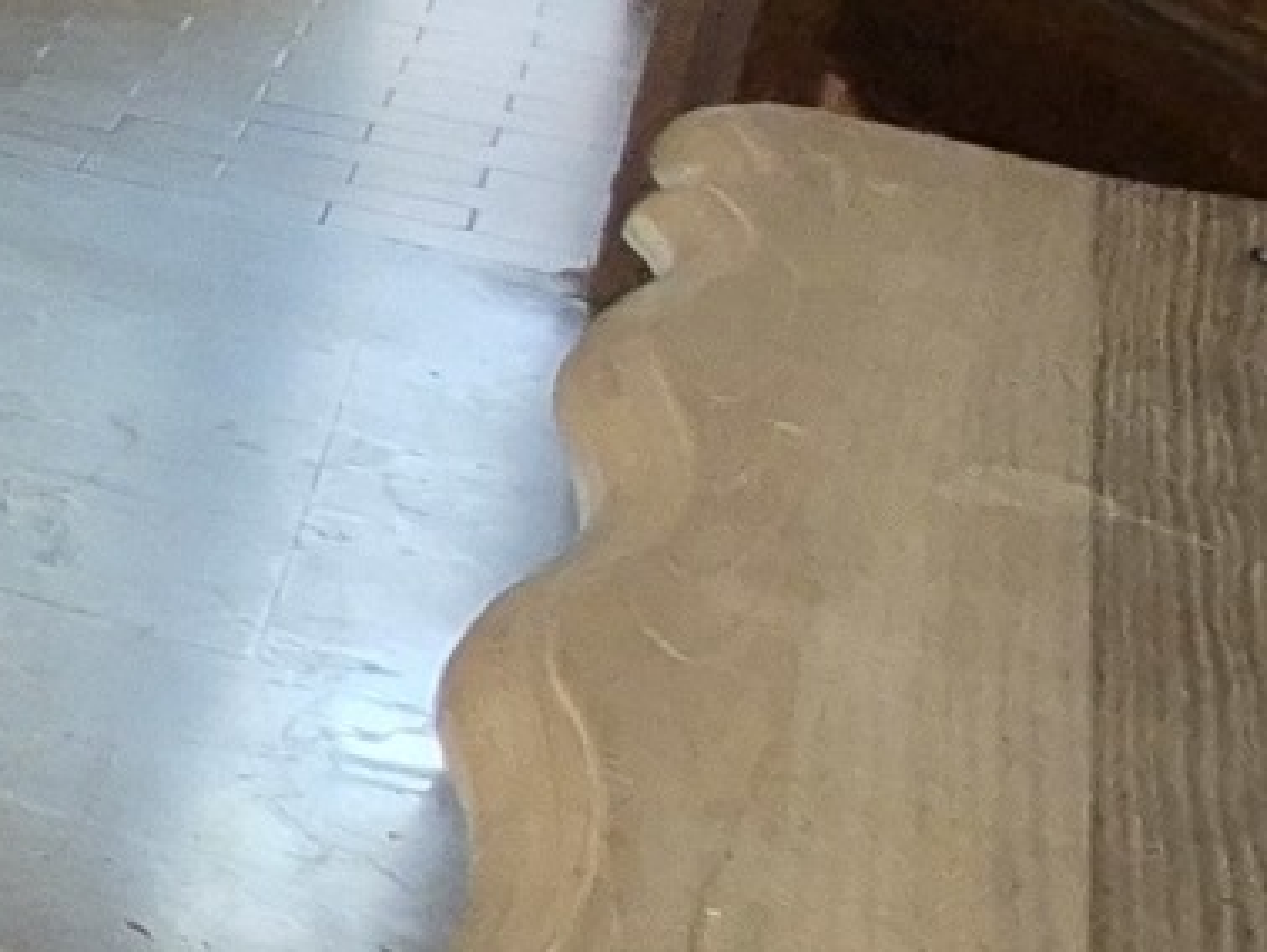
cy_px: -329
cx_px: -2876
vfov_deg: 15.8
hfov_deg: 10.4
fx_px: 3223
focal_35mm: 88
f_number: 2.2
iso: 640
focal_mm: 2.2
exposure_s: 1/50
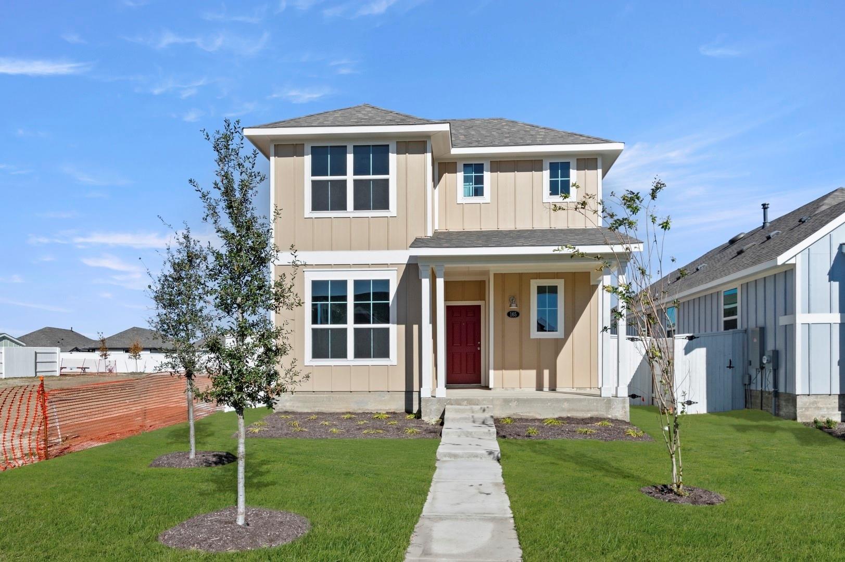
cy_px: 281
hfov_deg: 53.2
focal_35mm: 36
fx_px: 844
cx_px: 422
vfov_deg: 36.8
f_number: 8
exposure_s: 1/640
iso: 400
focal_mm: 24
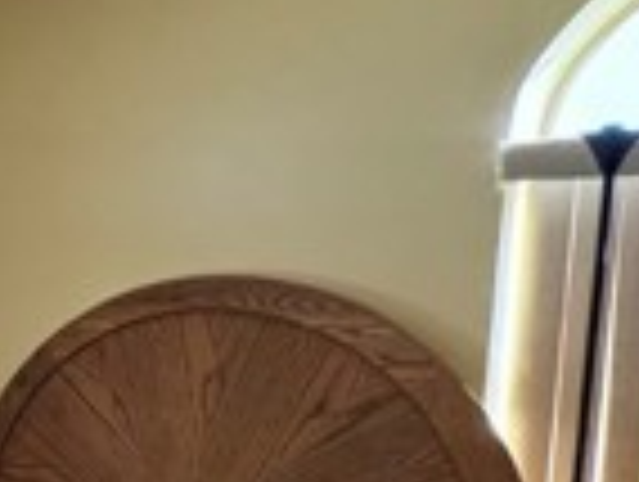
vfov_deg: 23.0
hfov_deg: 19.8
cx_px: -580
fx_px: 1165
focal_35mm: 63
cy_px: 383
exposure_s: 1/120
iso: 320
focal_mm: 2.22
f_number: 2.2
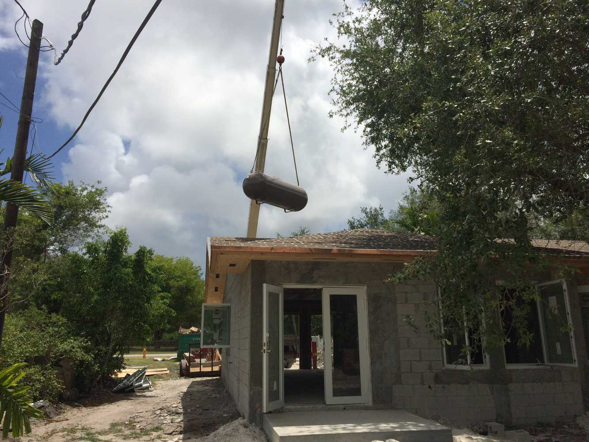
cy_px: 221
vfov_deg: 46.8
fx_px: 511
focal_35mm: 30
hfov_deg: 60.0
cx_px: 294
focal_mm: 4.12
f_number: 2.2
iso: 40
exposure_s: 1/6849
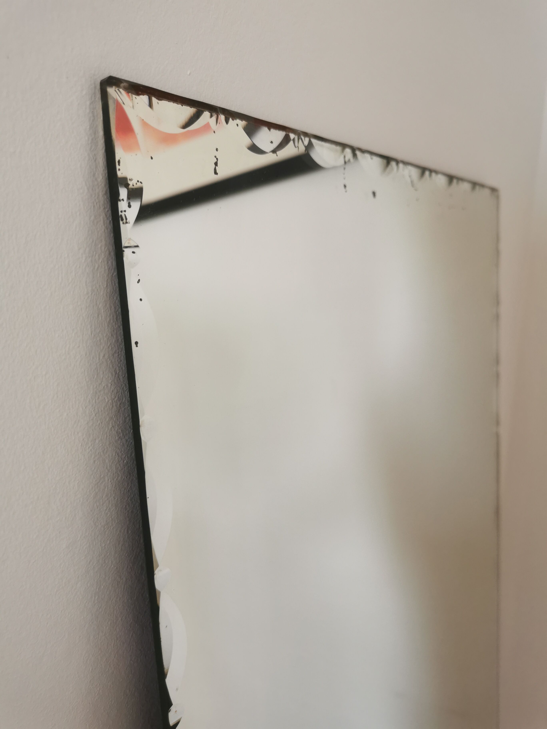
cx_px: 274
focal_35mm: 27
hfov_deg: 51.4
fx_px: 569
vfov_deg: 65.3
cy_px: 364
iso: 125
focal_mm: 5.58
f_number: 1.8
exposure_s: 1/50
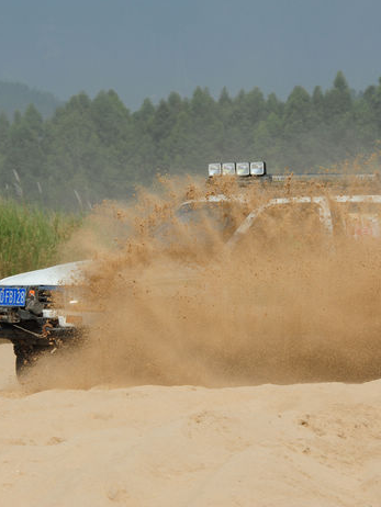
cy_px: 253
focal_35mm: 291
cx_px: 194
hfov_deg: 5.1
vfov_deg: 6.8
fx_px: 4267
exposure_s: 1/400
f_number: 16
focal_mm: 200
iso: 400
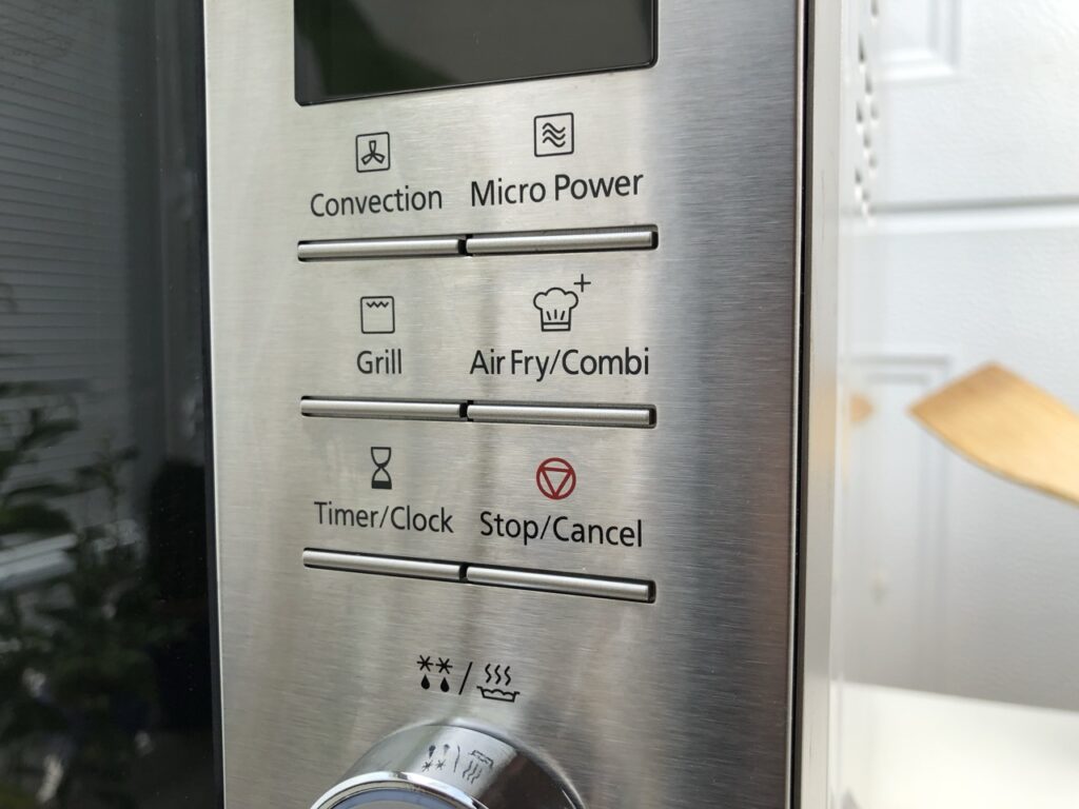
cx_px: 540
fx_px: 873
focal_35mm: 28
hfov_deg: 63.4
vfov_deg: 49.7
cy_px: 404
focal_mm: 4
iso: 20
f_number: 1.8
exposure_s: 1/410
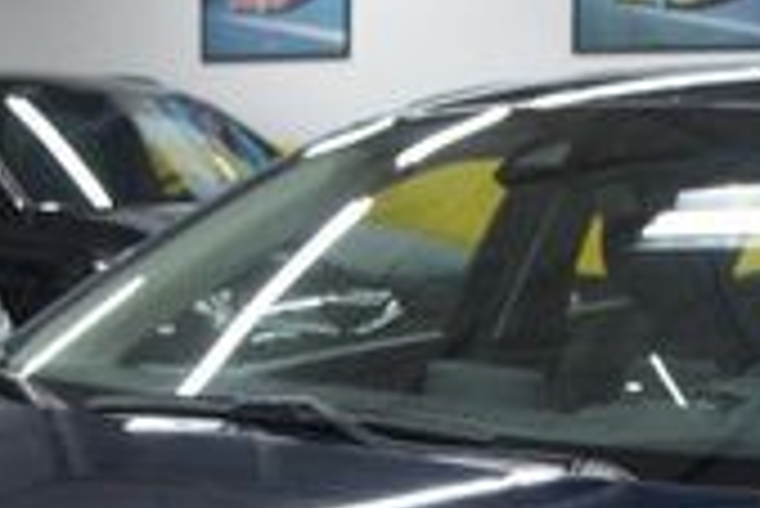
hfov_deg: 20.0
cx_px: 319
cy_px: 863
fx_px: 2155
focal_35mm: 102
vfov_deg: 12.5
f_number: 3.5
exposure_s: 1/200
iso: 1600
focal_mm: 18
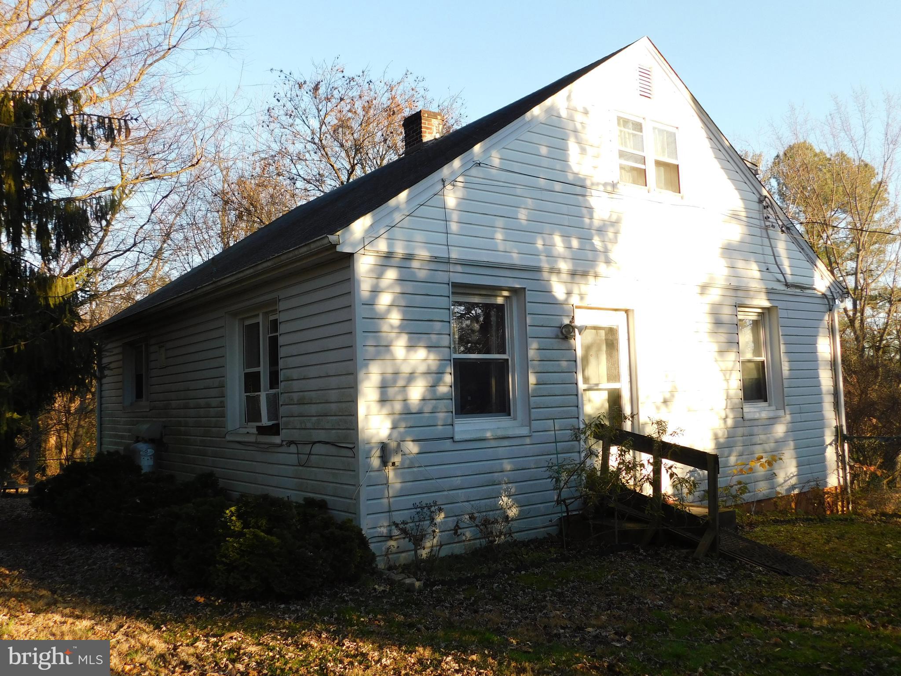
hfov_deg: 60.0
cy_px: 338
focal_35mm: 30
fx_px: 781
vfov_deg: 46.8
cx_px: 450
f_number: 3.2
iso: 125
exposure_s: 1/320
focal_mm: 5.3
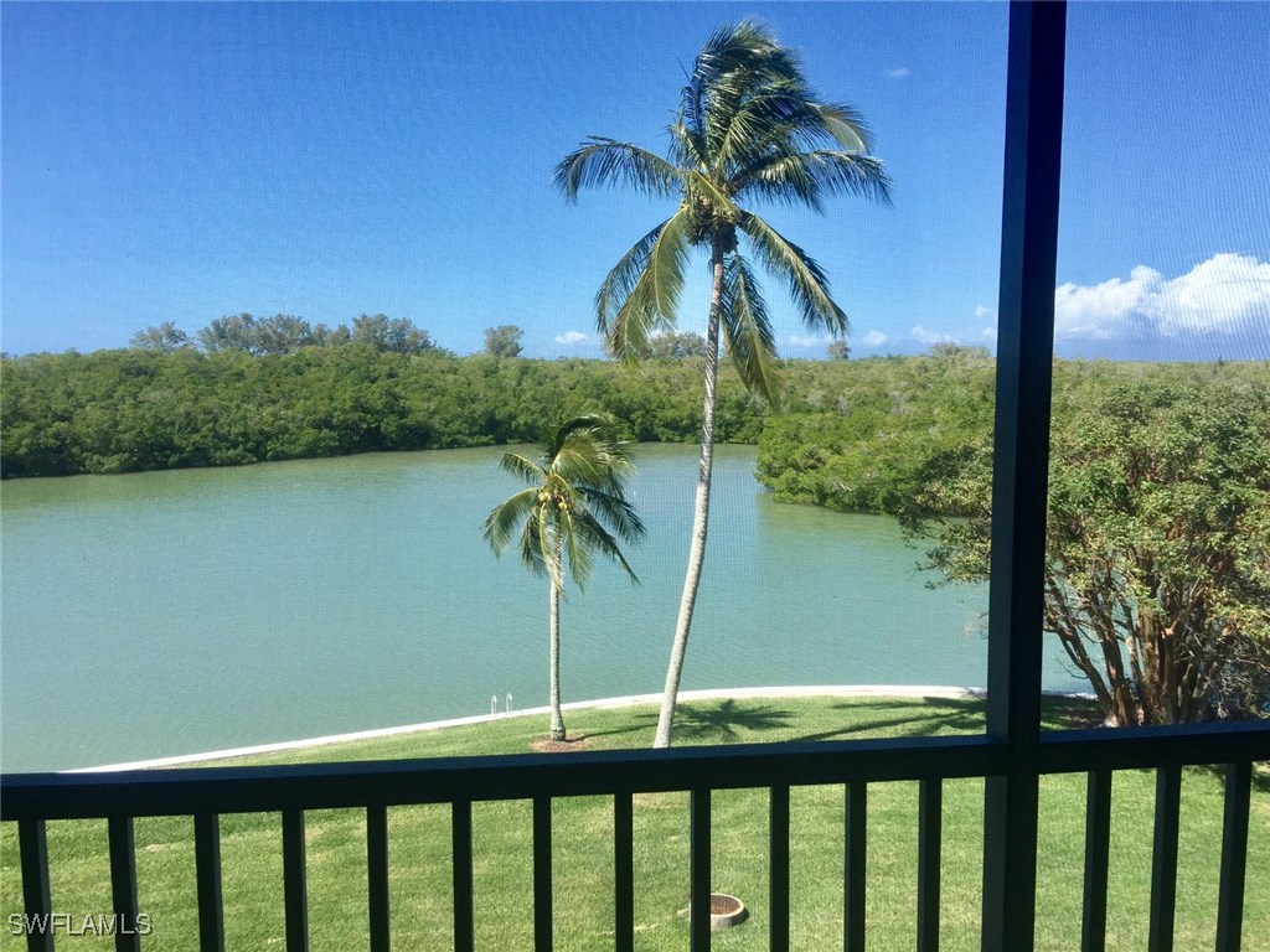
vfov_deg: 48.2
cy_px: 476
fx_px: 1064
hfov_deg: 61.7
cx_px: 635
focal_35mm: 29
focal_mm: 4.15
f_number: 2.2
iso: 32
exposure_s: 1/1014
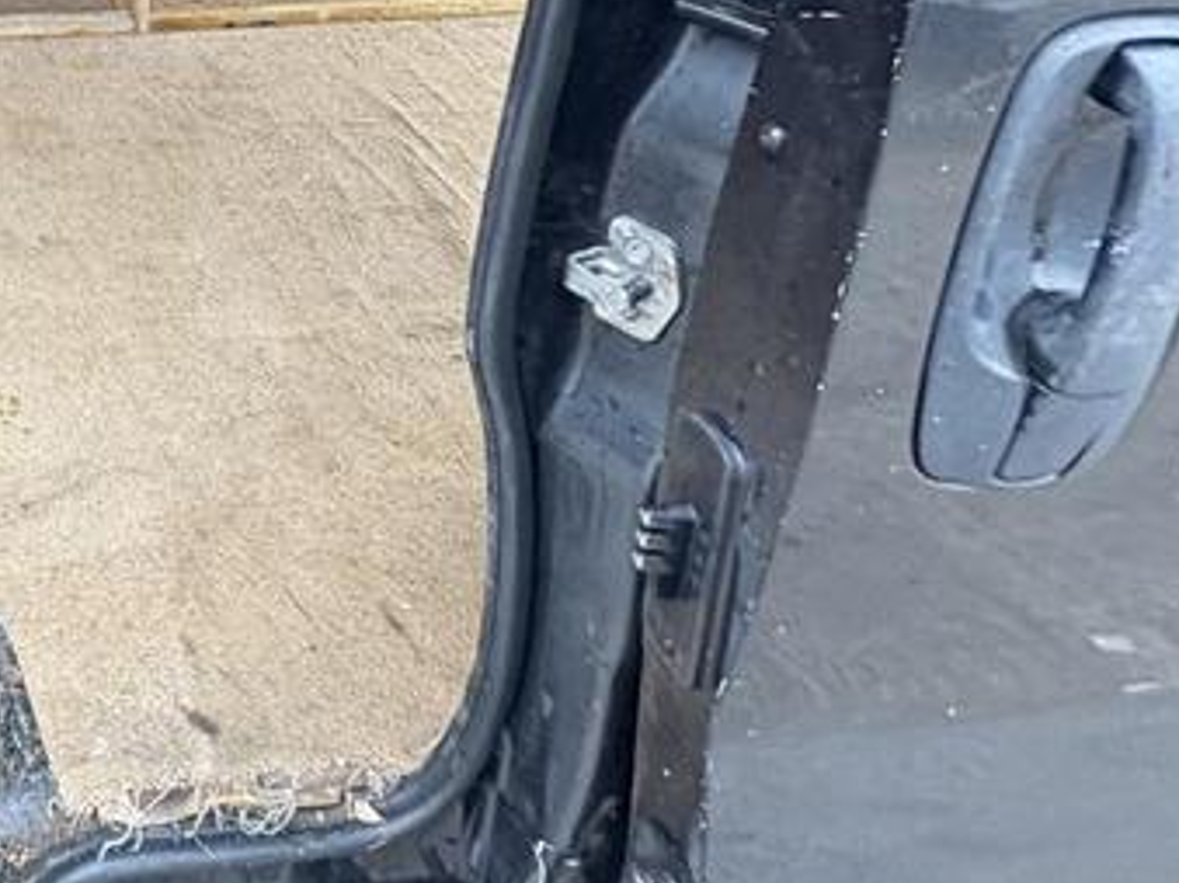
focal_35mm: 37
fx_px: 1260
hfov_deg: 39.3
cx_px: -170
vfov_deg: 31.8
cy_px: -195
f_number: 2.2
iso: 160
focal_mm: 2.22
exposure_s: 1/99
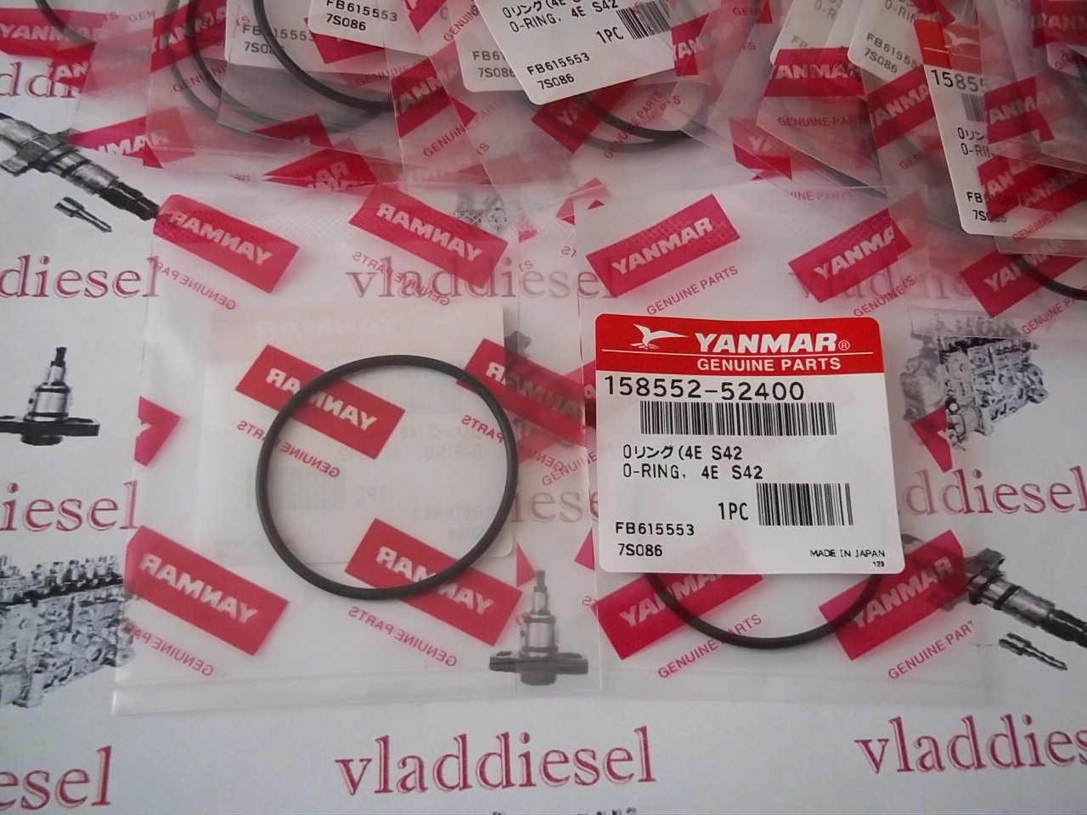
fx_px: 1130
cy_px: 408
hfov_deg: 51.4
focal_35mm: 36
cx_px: 544
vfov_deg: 39.7
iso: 160
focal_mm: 6.5
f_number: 3.1
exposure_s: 1/30
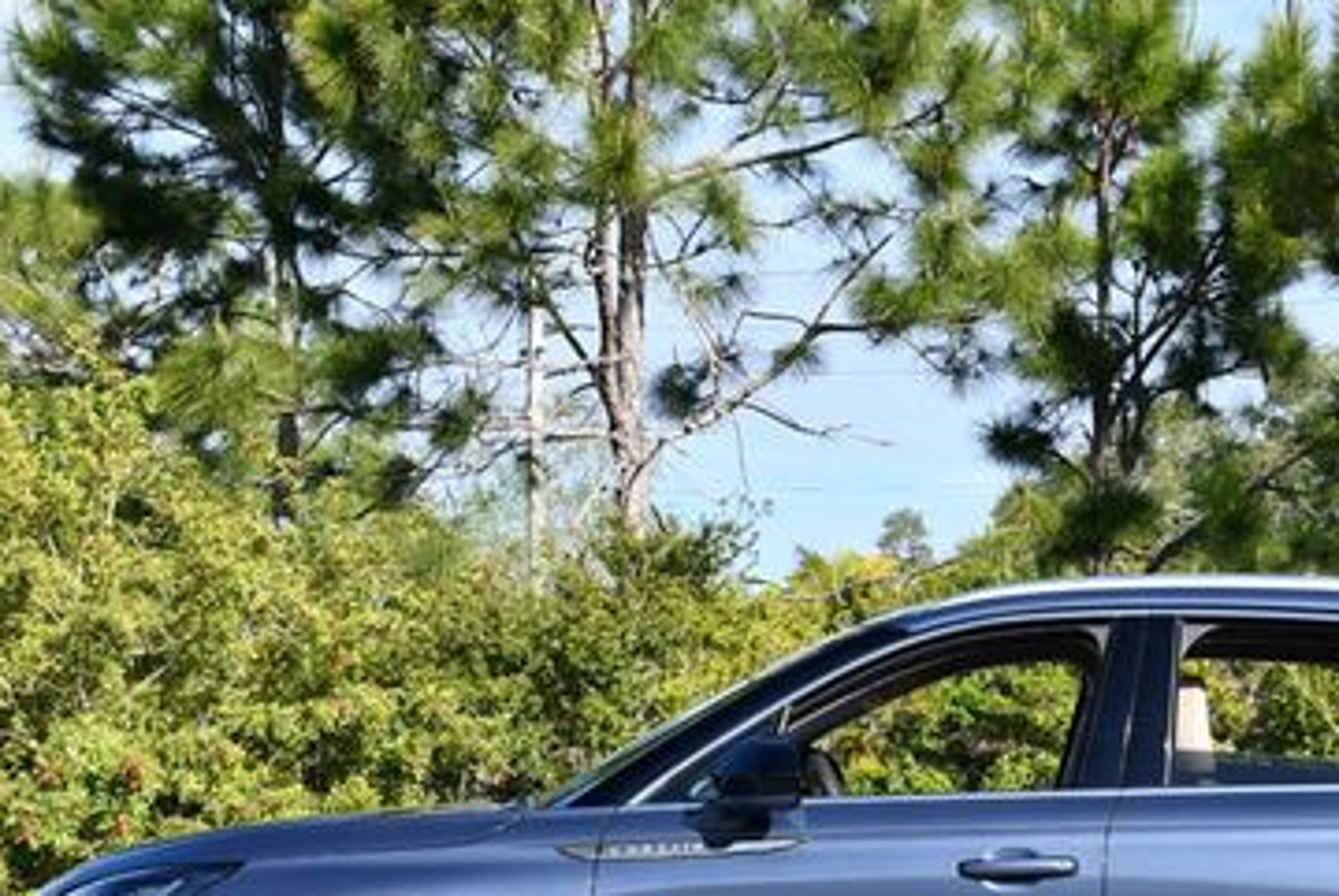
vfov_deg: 13.3
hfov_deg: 19.6
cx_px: 1030
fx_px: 3836
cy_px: 677
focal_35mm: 103
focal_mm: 29
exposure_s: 1/250
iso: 160
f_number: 8
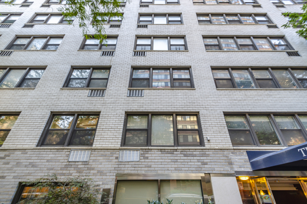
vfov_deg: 77.3
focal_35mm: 15
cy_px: 102
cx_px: 154
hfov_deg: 100.4
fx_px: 128
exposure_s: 1/6
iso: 100
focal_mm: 10
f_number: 9
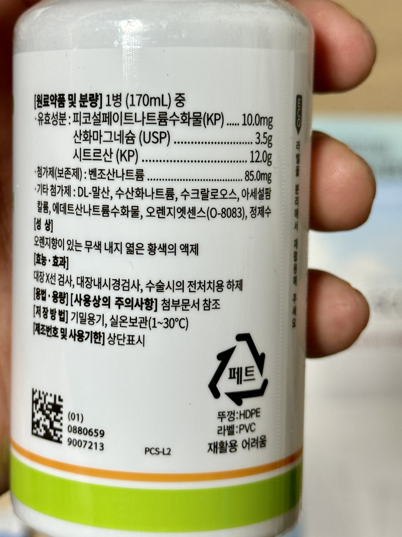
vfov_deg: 27.0
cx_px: 124
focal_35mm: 72
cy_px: 230
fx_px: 1115
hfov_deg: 20.3
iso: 80
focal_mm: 6.86
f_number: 1.78
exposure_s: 1/60
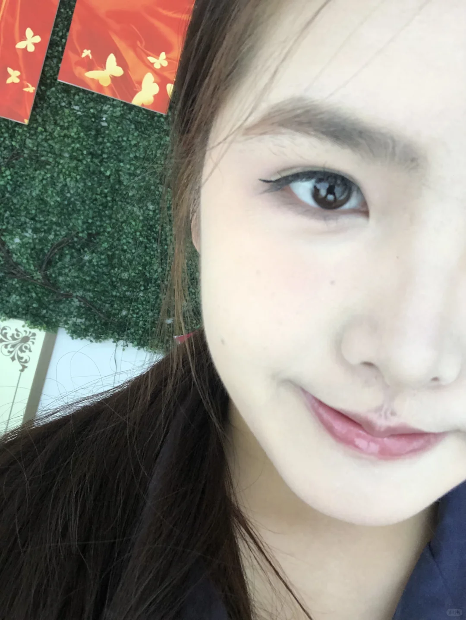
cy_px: 310
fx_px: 574
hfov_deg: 44.2
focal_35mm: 32
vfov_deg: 56.8
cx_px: 233
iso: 80
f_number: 2.2
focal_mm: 2.87
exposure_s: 1/120
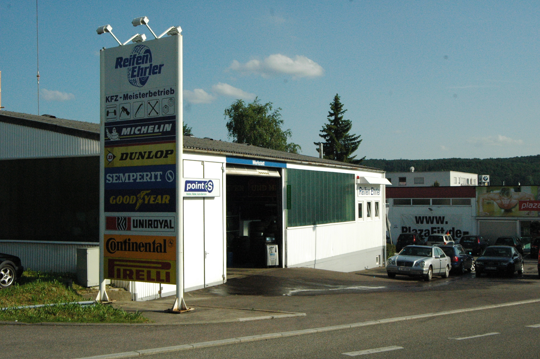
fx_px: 712
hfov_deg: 41.5
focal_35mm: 48
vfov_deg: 28.3
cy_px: 176
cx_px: 275
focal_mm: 31
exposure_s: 1/2000
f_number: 14
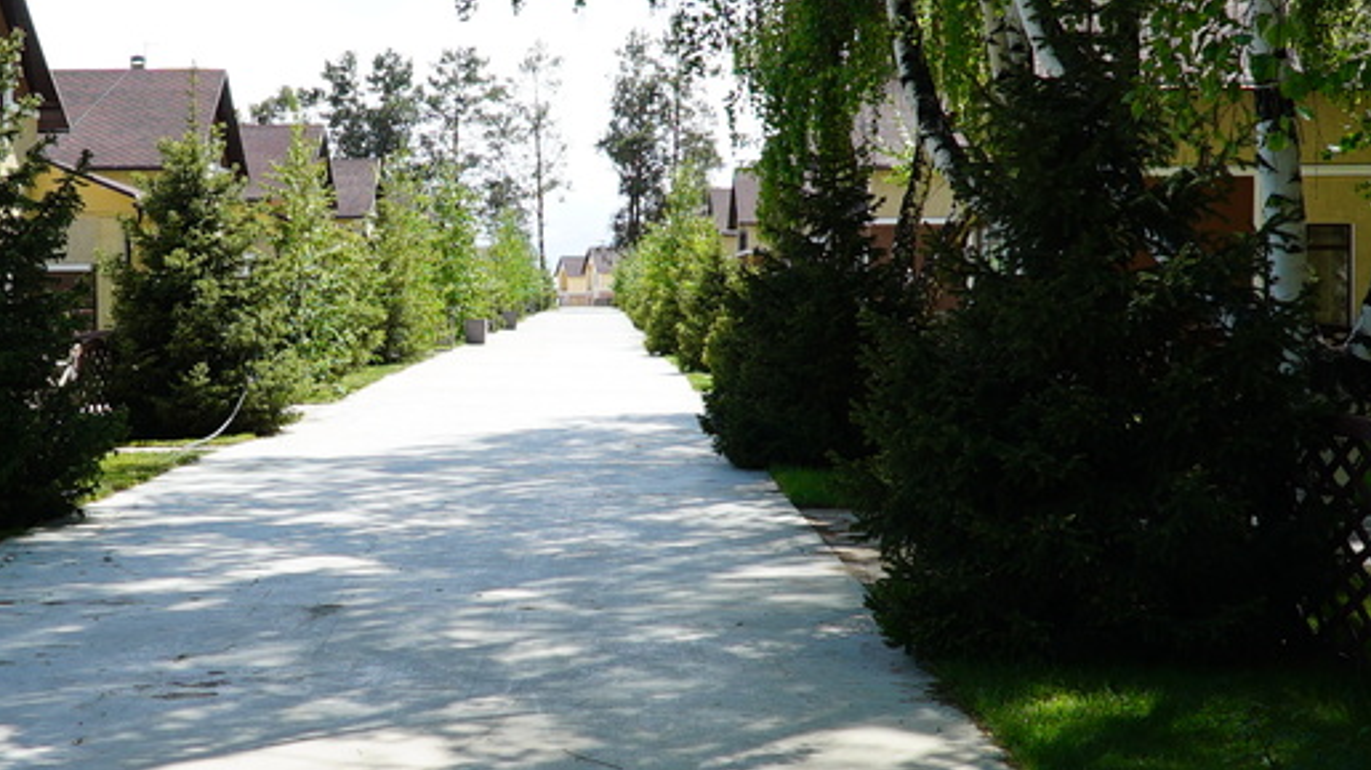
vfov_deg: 21.8
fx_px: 1998
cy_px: 360
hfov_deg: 37.4
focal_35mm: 55
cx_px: 434
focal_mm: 18
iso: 100
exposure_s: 1/80
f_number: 10
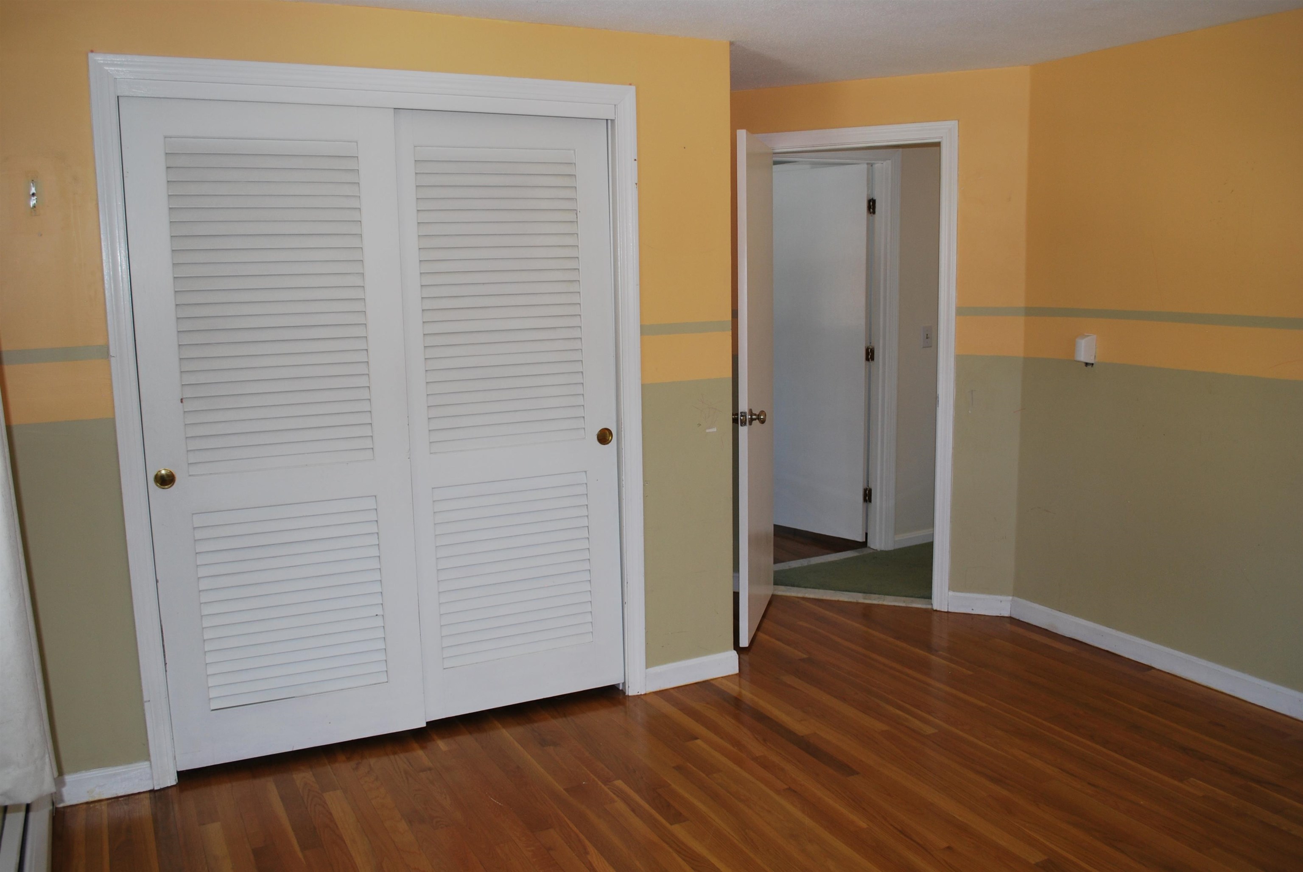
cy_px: 436
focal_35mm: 30
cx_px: 652
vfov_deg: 43.7
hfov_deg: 61.9
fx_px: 1087
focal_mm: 20
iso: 200
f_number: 3.8
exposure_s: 1/60
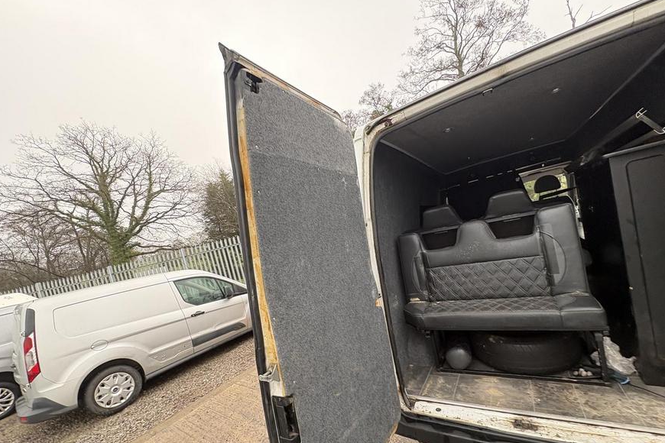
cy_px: 249
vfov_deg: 77.0
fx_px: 277
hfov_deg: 100.4
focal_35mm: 15
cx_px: 339
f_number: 2.2
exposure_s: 1/99
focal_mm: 2.22
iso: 125
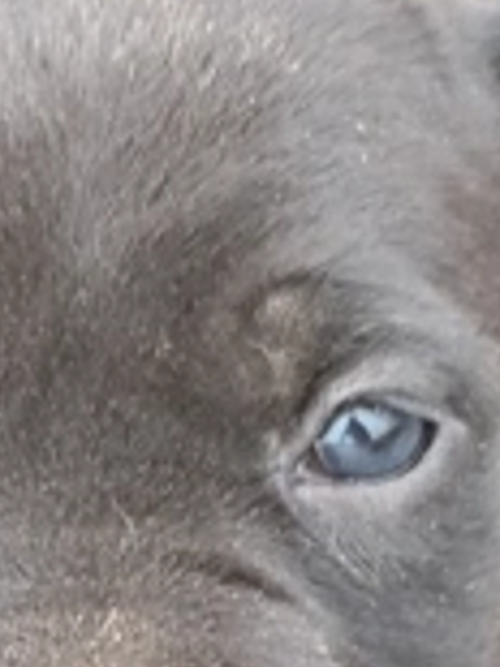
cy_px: 831
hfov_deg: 7.3
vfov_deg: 9.6
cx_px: 336
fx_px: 3934
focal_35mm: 204
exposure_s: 1/50
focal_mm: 6.14
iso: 250
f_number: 1.65
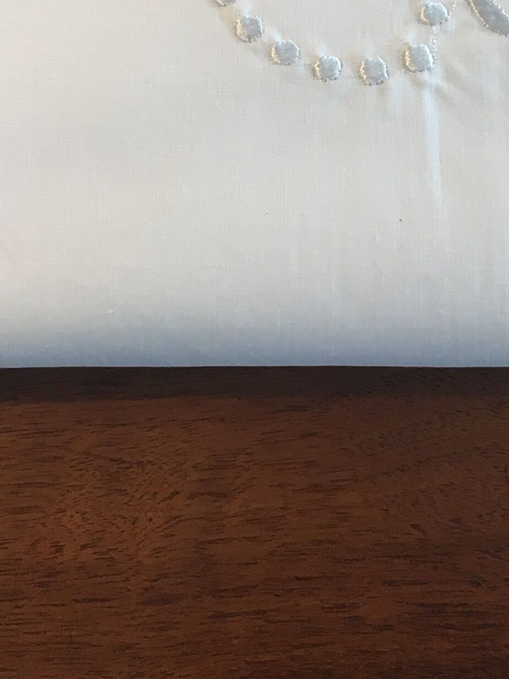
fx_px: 1863
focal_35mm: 95
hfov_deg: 15.5
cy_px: -39
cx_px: 388
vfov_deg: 19.9
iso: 25
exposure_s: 1/33
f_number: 2.2
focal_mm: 4.15
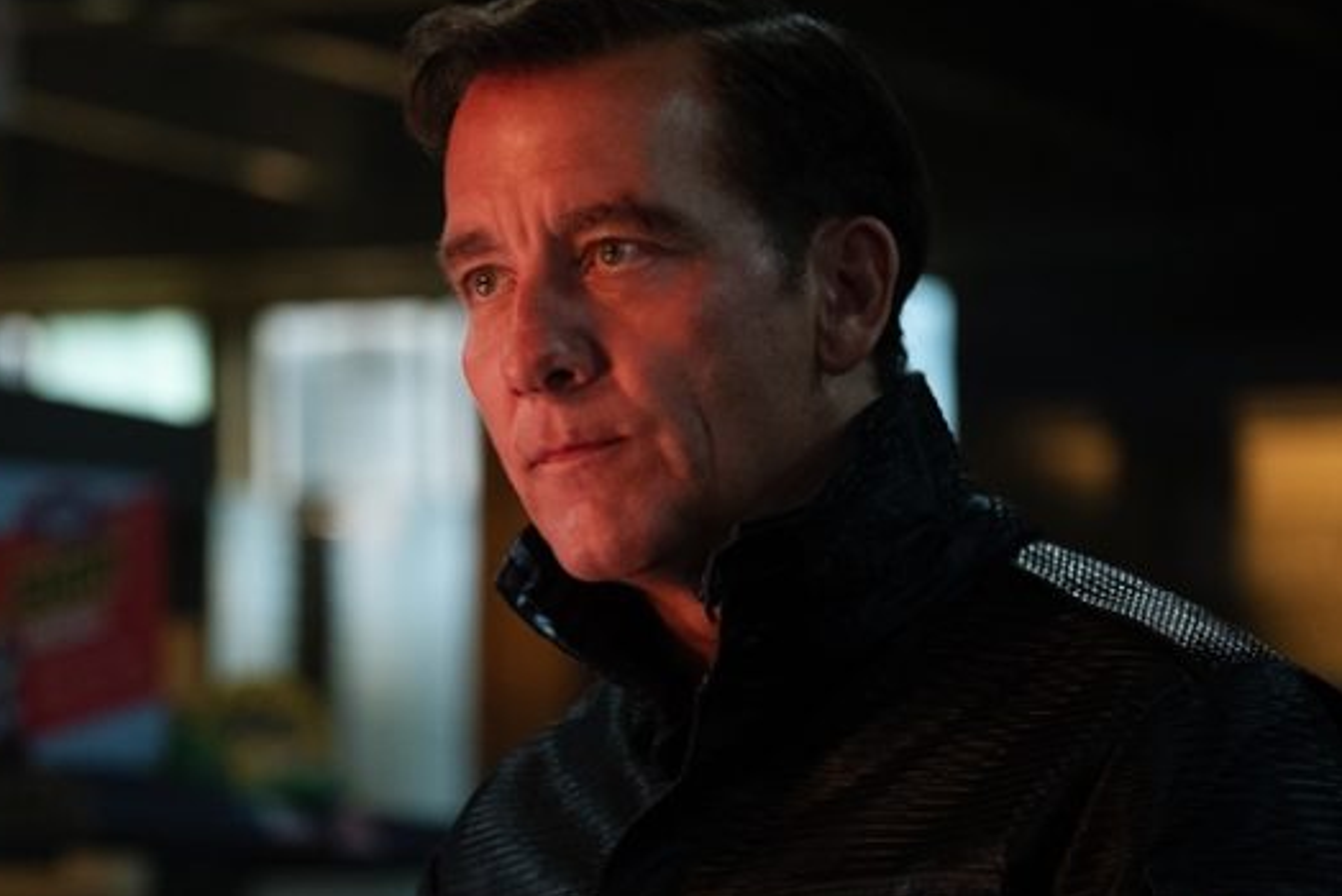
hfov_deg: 9.9
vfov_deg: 6.6
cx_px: 456
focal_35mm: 208
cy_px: 561
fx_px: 7758
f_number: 2.8
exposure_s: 1/320
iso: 2000
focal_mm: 94.5
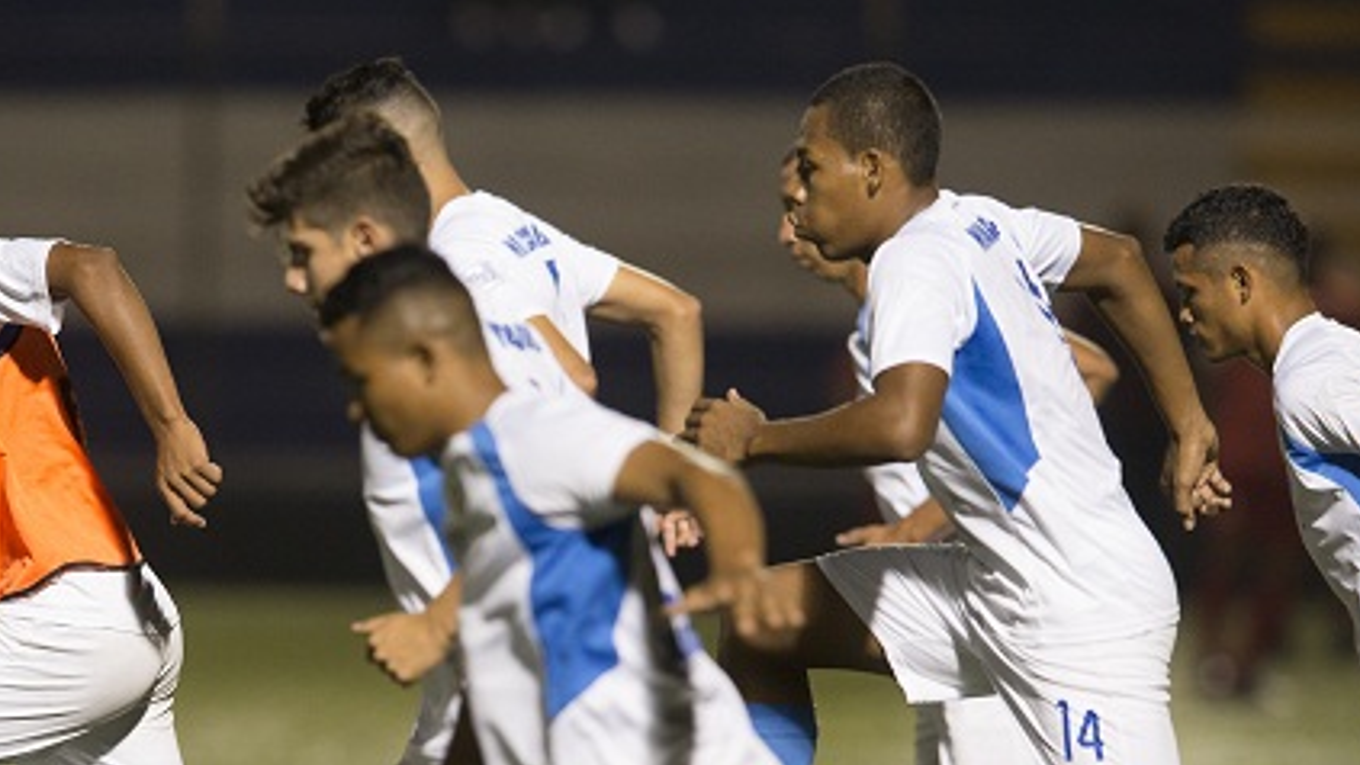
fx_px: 25028
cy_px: 696
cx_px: 473
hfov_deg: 3.1
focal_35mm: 694
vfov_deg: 1.8
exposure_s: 1/640
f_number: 3.5
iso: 2500
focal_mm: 400
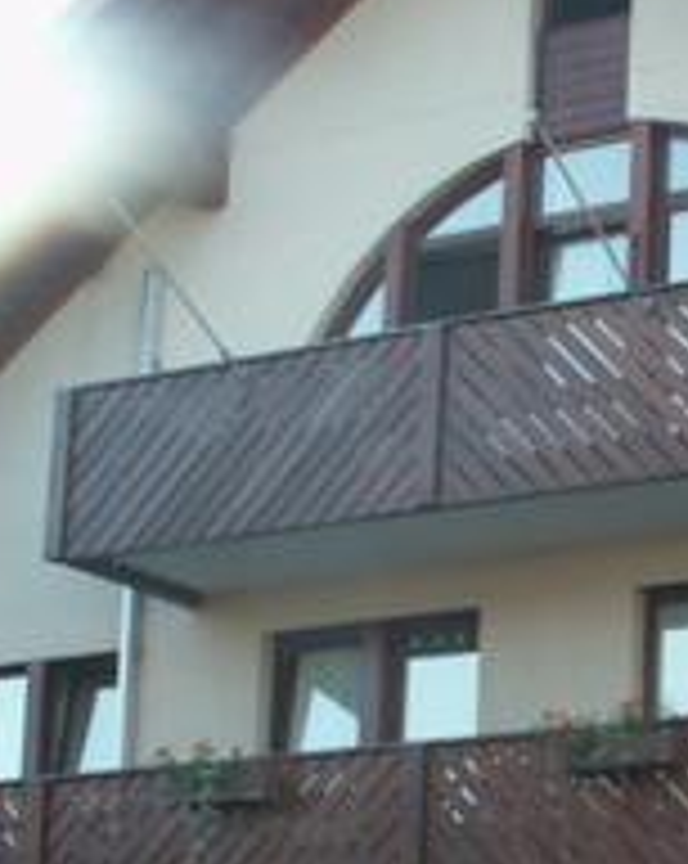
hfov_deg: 13.1
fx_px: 2909
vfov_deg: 16.6
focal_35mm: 114
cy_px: 810
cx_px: 859
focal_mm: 5.86
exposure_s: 1/30
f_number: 5
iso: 50
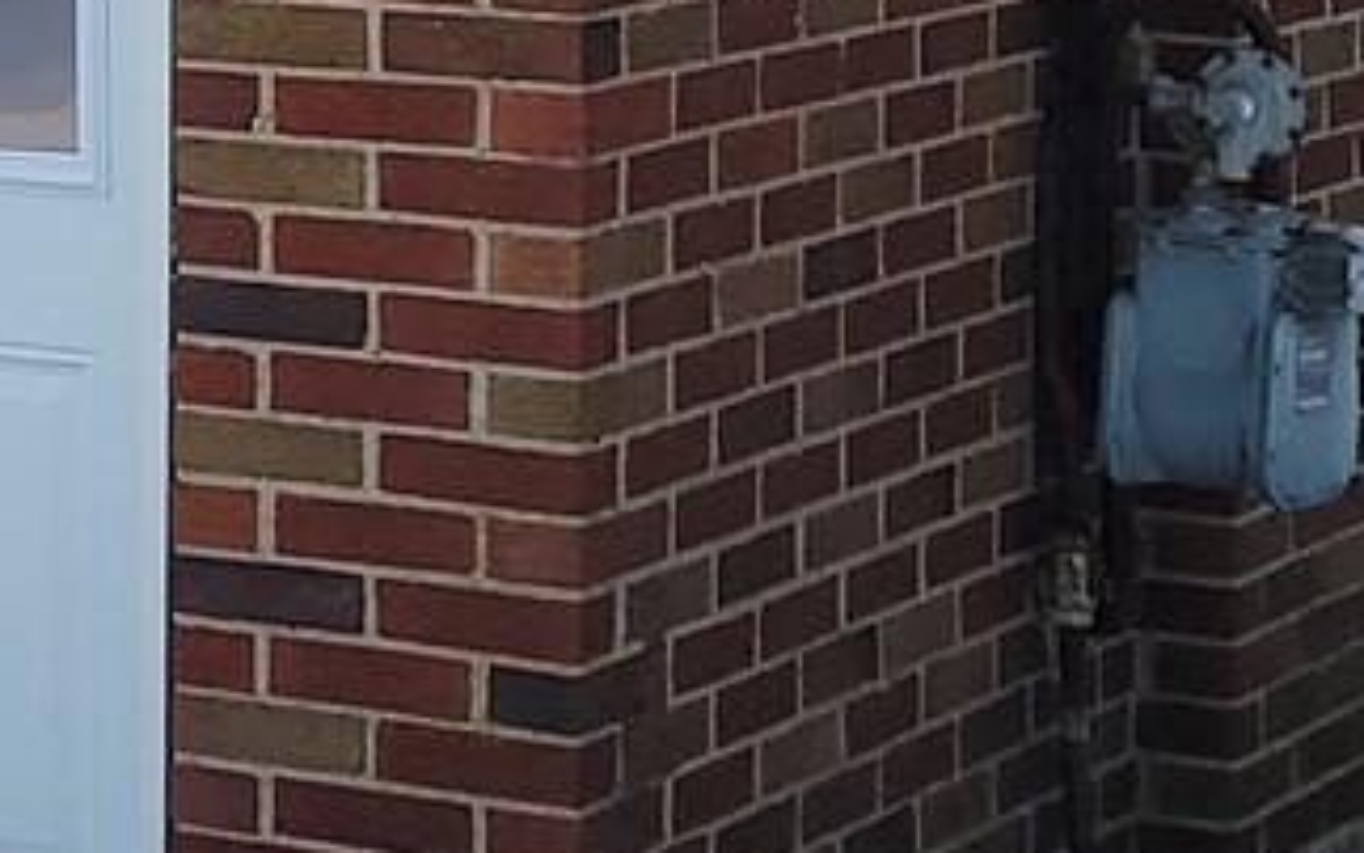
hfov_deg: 11.5
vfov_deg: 7.3
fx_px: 6506
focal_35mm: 175
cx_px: -650
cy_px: -705
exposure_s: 1/2969
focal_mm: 5.4
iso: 40
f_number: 1.8
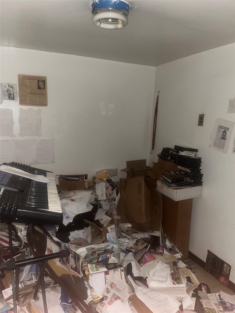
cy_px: 156
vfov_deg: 67.3
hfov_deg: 53.1
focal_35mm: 26
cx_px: 118
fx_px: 235
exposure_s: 1/4
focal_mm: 5.1
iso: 32
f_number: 1.6
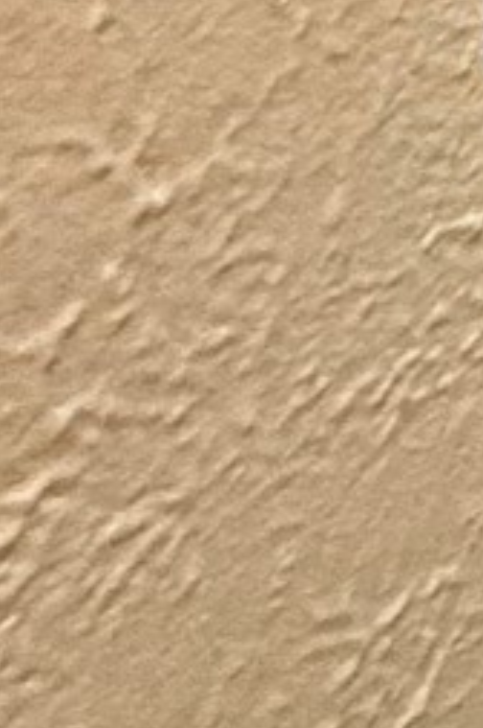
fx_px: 2381
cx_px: 2702
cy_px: -1430
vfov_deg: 11.2
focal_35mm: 118
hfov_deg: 5.6
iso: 160
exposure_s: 1/60
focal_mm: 2.22
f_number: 2.2
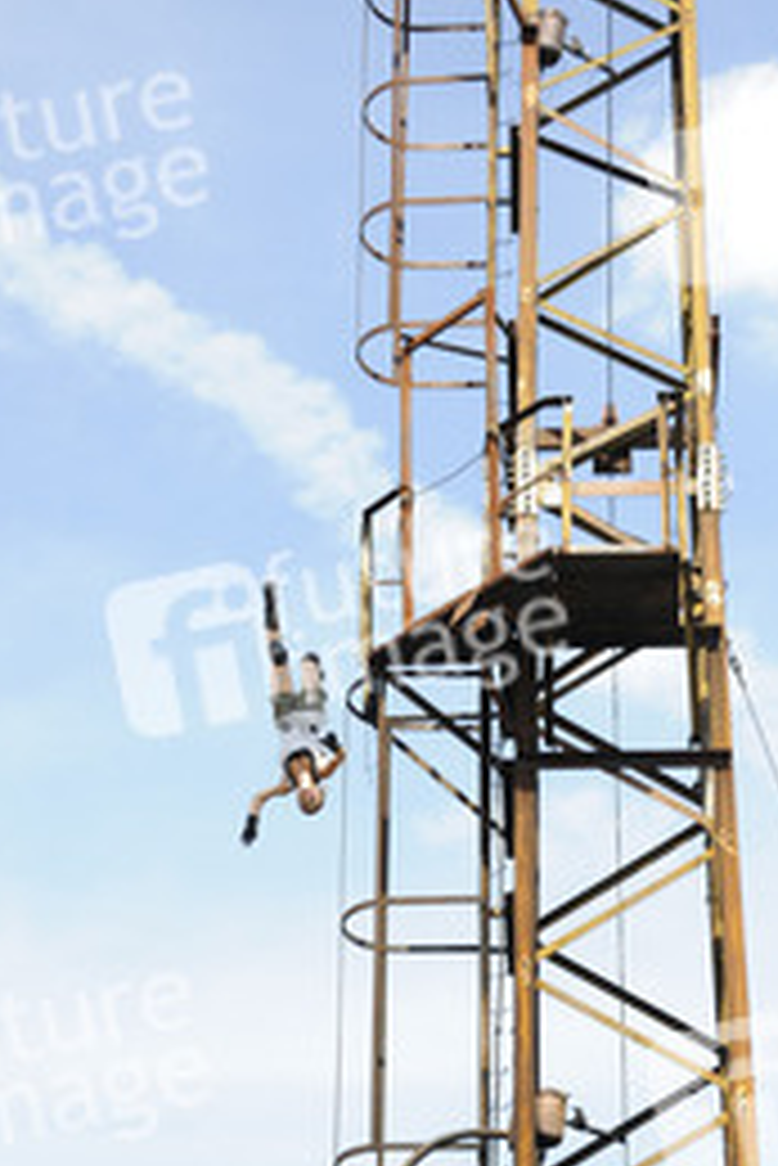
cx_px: 468
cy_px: 855
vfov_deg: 18.3
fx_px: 3593
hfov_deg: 12.4
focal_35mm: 111
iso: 320
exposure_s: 1/400
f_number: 7.1
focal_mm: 72
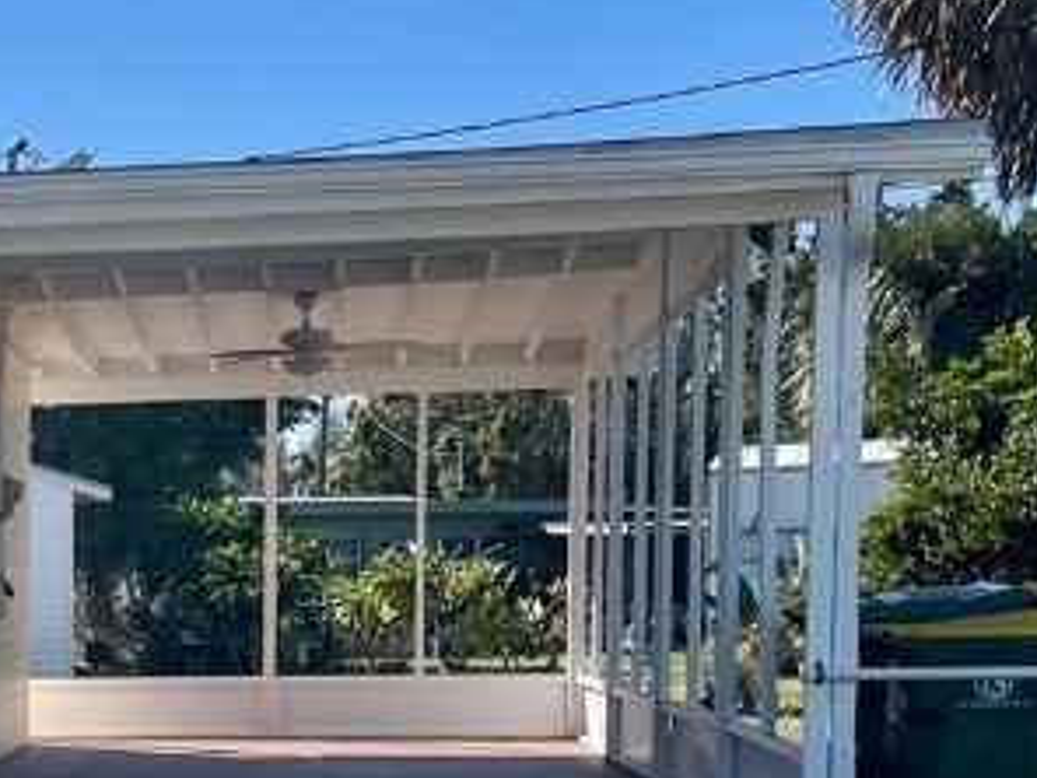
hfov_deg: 19.2
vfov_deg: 16.0
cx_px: -490
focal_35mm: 90
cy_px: 820
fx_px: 2696
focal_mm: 5.1
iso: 32
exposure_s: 1/4902
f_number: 1.6
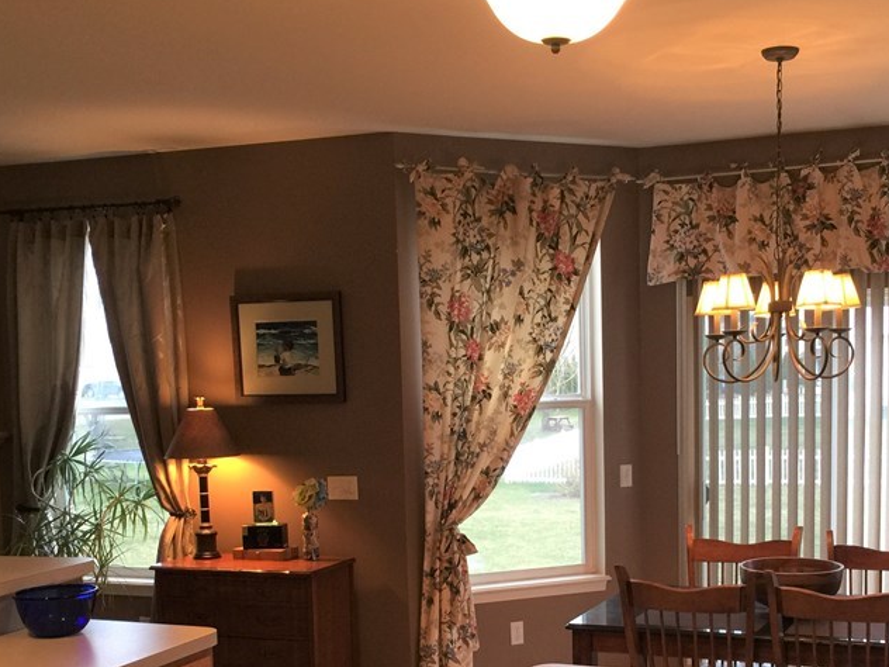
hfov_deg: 40.3
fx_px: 1207
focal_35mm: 47
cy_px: 511
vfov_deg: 30.3
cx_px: 533
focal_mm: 4.15
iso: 50
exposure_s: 1/15
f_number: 2.2
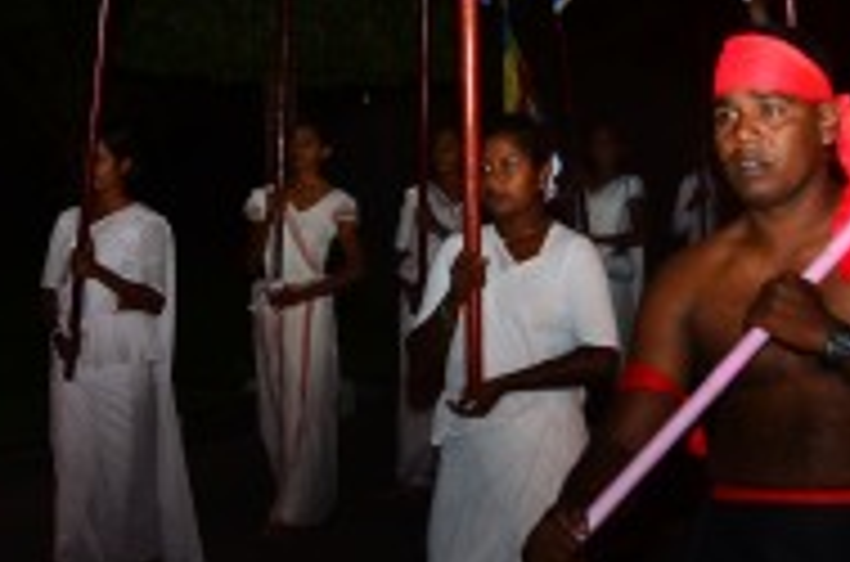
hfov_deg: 21.5
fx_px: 2237
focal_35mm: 95
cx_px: 409
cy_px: 205
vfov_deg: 14.3
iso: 500
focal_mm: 20
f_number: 6.3
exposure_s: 1/80
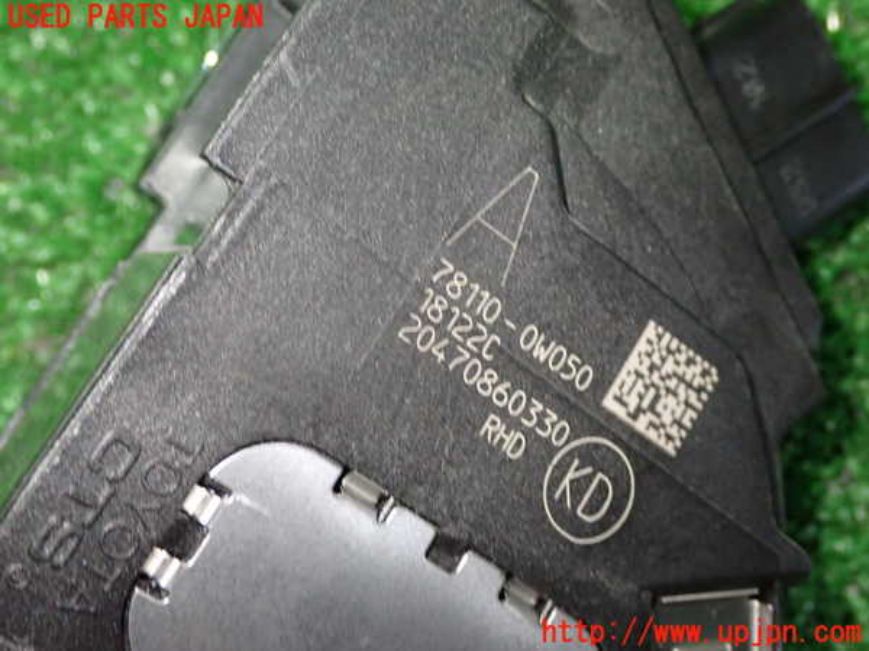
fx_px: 1255
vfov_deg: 29.1
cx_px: 434
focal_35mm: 50
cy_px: 326
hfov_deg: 38.2
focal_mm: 9.01
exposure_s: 1/40
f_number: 3.2
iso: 800
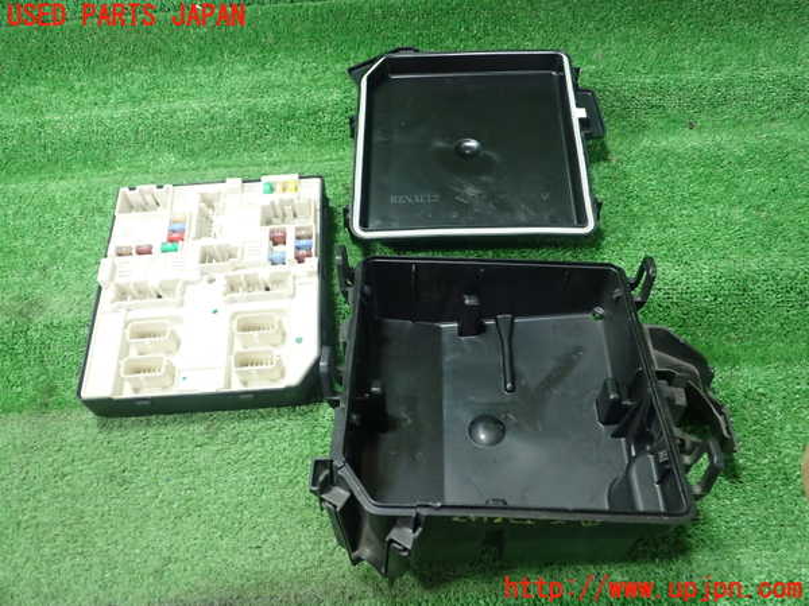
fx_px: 701
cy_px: 303
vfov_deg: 46.8
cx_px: 404
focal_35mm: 30
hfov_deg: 60.0
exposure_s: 1/125
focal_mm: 5.5
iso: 500
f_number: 2.3
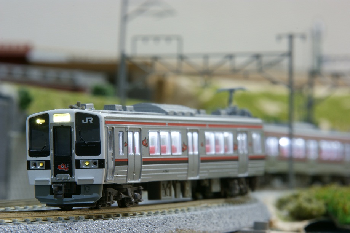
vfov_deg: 6.1
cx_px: 175
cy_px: 116
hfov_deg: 9.2
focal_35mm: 225
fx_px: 2187
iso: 100
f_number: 29
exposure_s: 10
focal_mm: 150
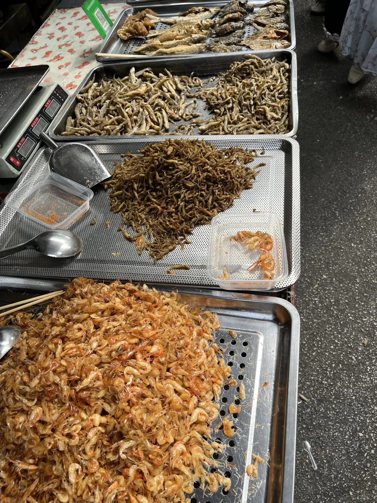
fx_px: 378
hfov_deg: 53.1
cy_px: 252
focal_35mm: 26
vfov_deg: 67.3
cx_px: 188
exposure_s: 1/906
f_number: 1.6
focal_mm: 5.1
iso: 50
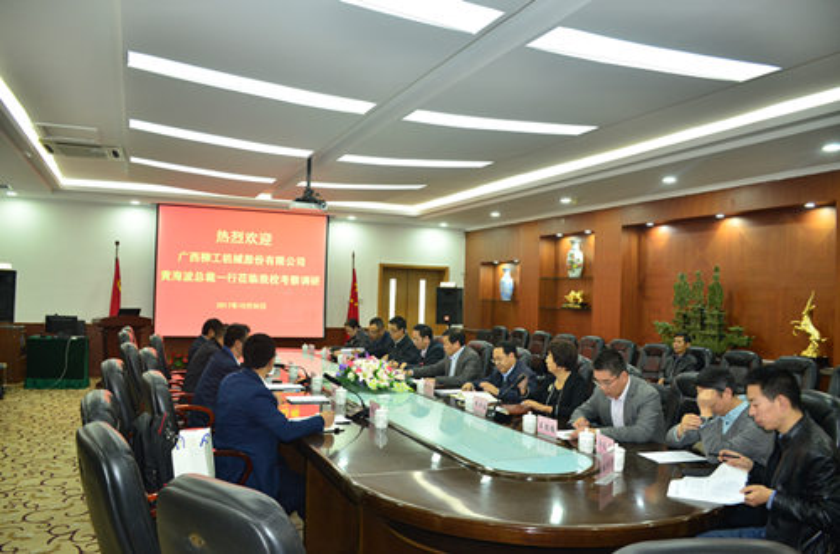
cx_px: 420
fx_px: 628
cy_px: 277
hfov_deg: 67.5
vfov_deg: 47.6
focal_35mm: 27
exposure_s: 1/25
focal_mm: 18
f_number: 4
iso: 640
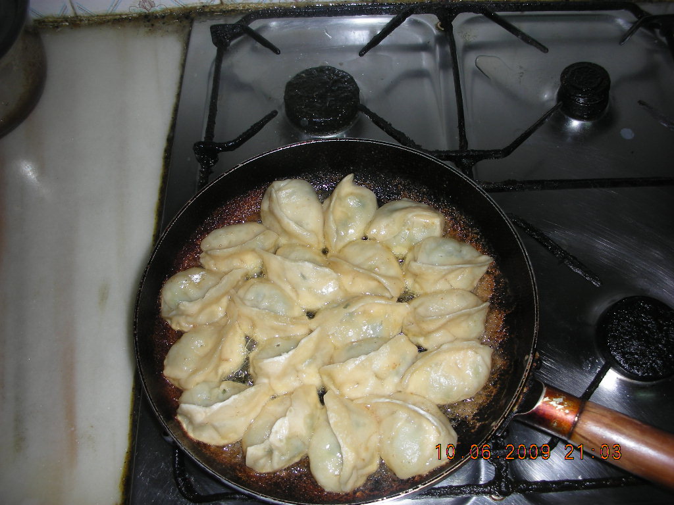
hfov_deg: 52.6
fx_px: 681
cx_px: 337
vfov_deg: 40.7
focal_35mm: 35
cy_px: 252
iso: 50
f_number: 3
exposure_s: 1/60.1
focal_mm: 5.8
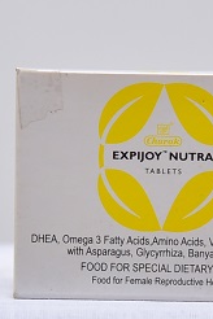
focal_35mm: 141
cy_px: 184
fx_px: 1251
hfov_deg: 9.7
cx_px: 165
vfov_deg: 14.5
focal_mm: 66
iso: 1250
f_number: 4
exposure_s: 1/125
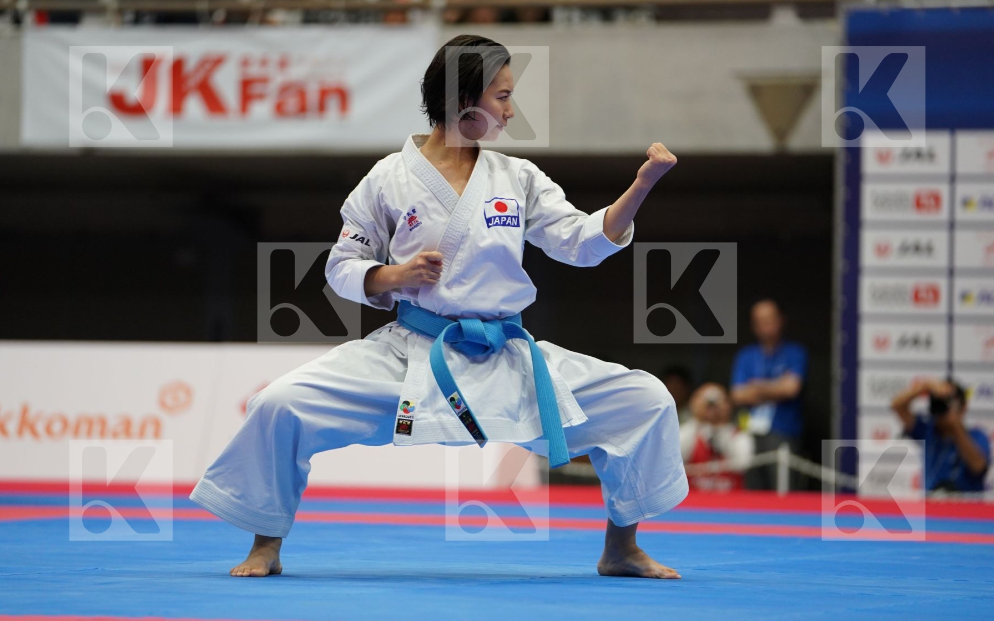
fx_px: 4551
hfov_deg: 12.5
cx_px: 497
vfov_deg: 7.8
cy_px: 293
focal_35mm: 168
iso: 1600
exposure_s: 1/500
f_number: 2.8
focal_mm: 164
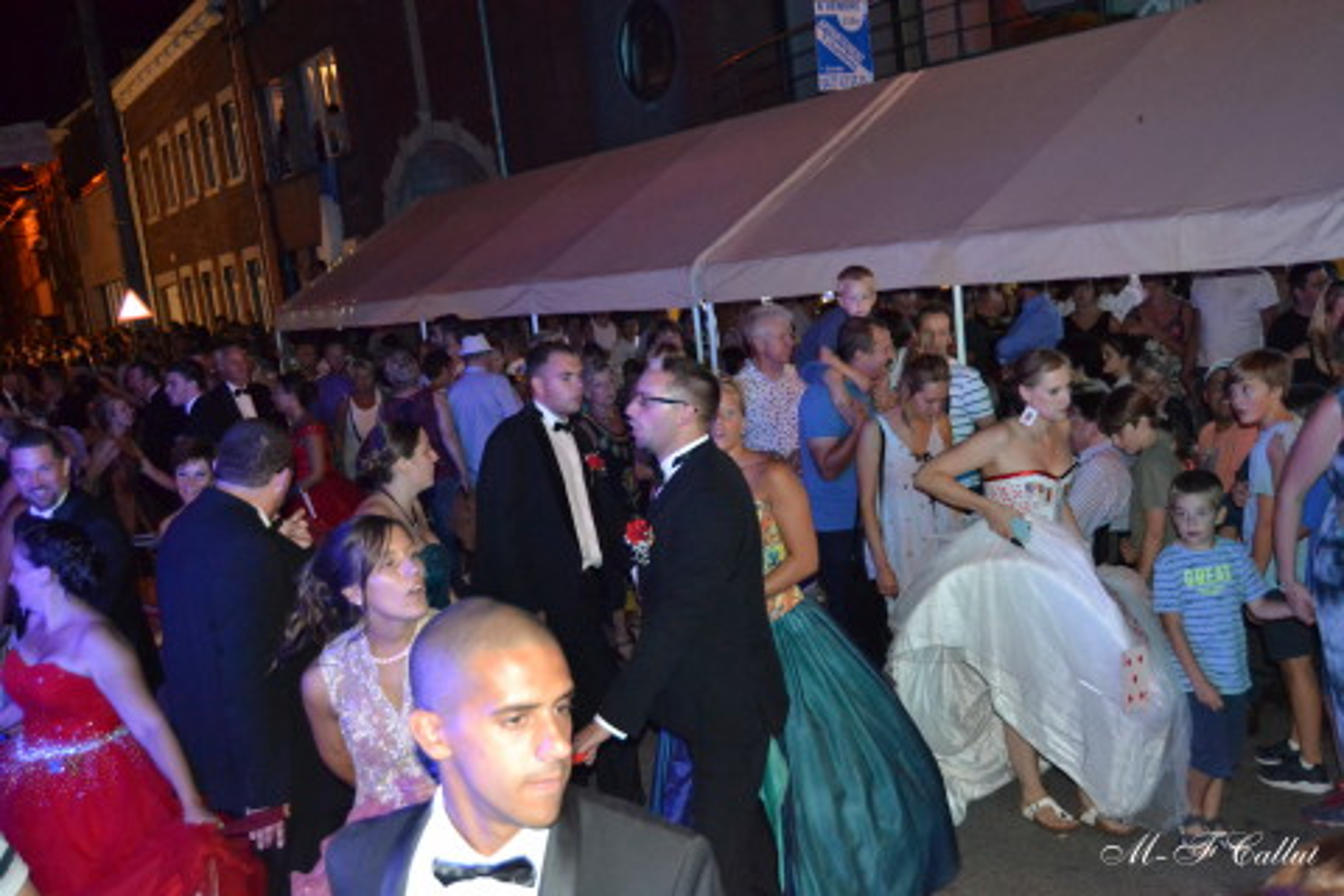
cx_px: 672
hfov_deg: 55.1
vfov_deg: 38.4
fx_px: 1288
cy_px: 448
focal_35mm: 34
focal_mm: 23
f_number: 3.8
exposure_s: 1/60
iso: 3200
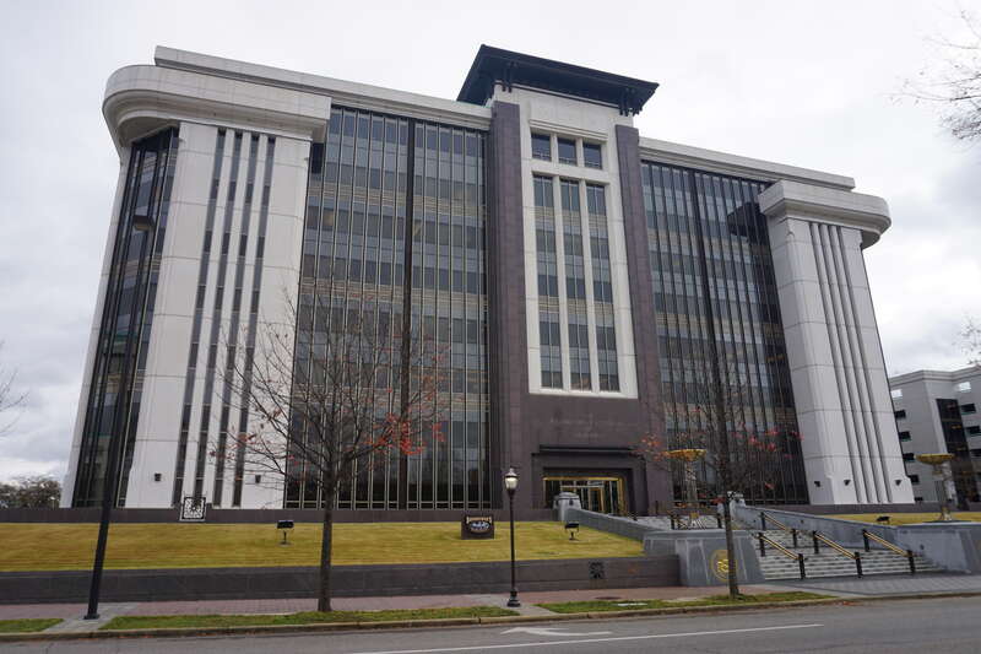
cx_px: 490
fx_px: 654
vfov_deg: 53.1
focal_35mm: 24
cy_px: 327
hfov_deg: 73.8
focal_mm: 16
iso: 100
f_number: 11
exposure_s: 1/125
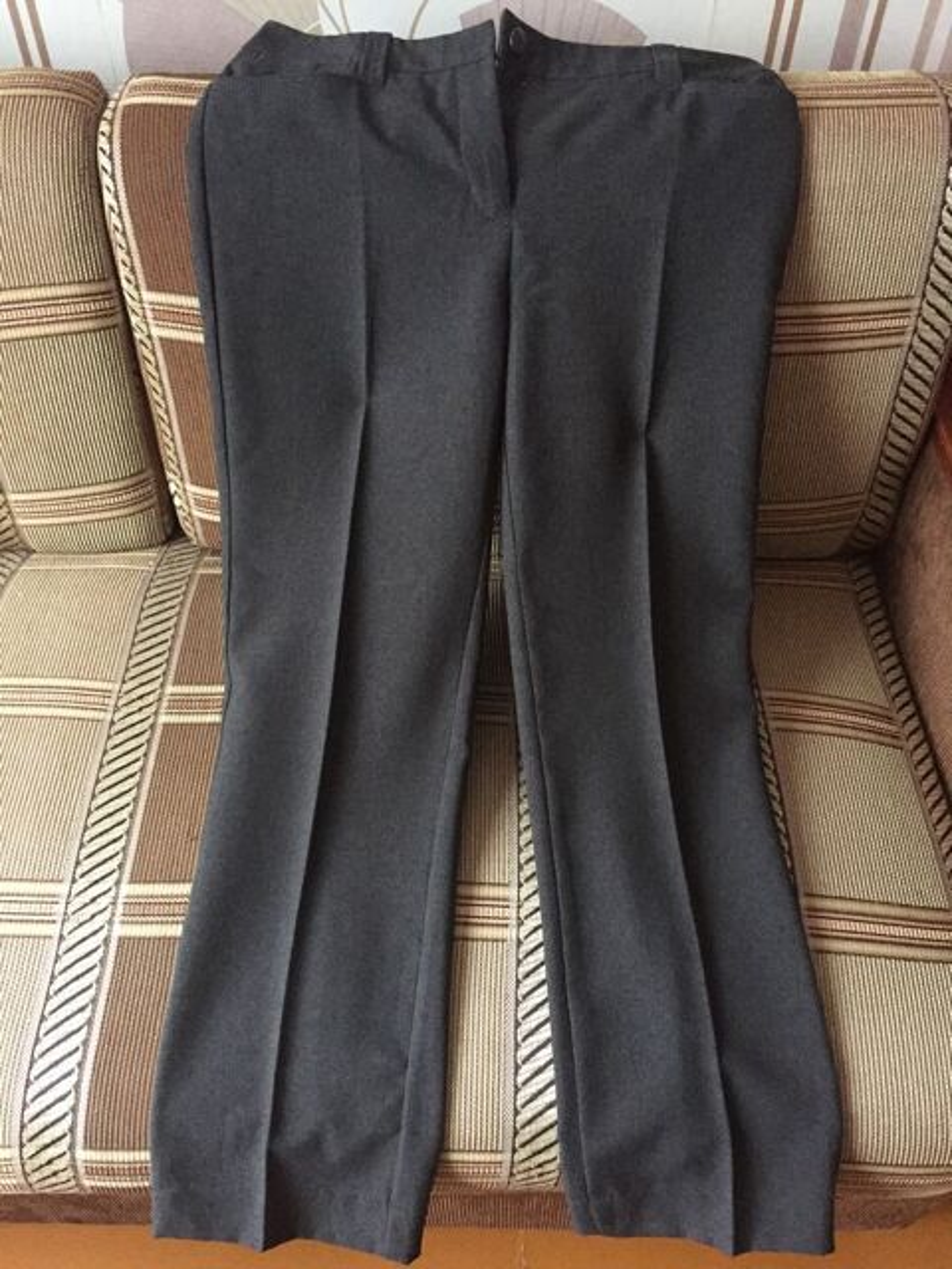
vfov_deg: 61.7
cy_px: 634
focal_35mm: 29
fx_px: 1063
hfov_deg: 48.2
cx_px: 476
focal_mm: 4.15
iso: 400
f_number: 2.2
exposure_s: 1/17
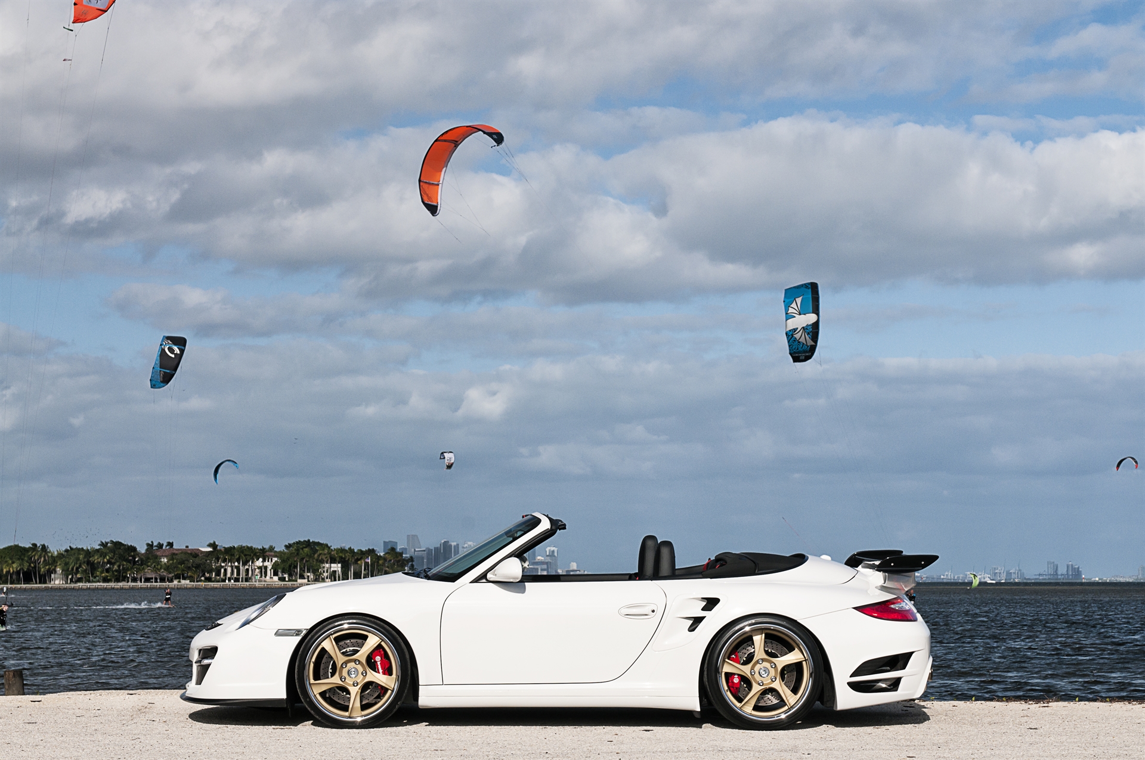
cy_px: 380
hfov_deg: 26.0
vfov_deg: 17.4
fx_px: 2478
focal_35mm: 78
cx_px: 572
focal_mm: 52
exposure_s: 1/400
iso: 200
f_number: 8
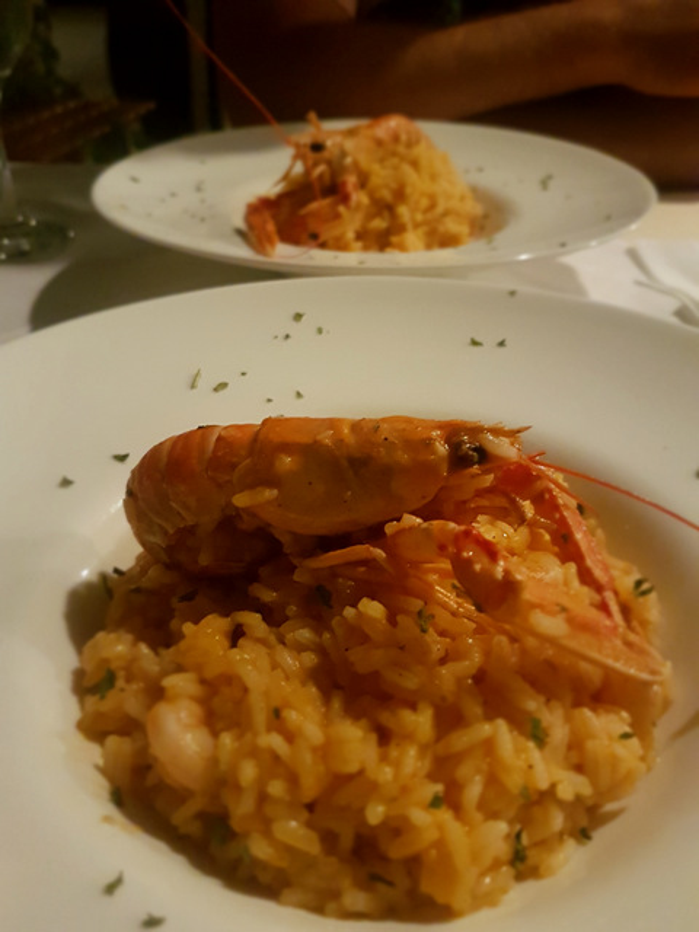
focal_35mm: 26
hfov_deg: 53.1
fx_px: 700
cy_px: 466
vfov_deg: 67.3
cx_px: 350
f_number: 1.7
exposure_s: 1/10
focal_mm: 4.2
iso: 400
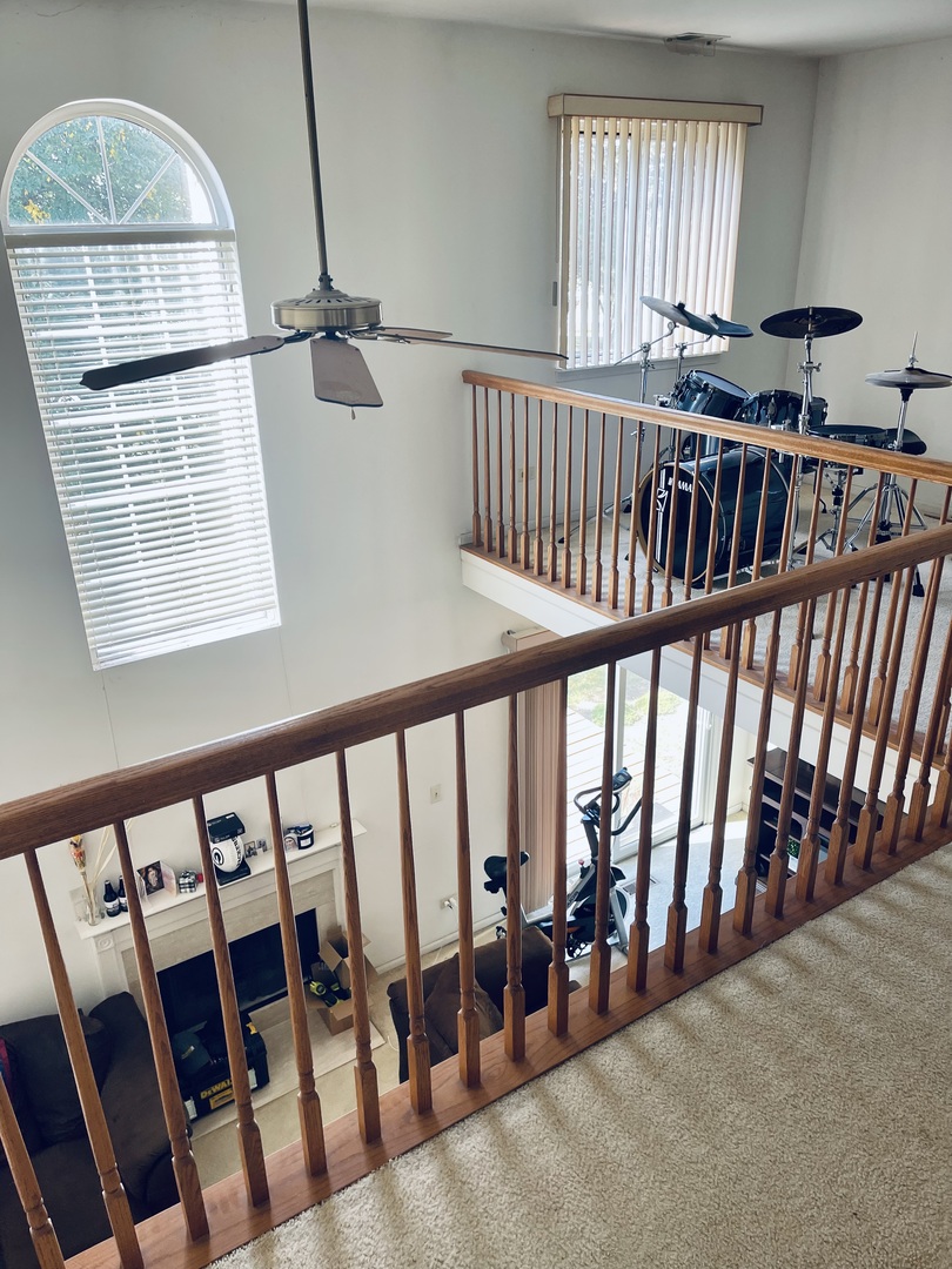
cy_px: 634
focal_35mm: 25
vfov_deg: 69.4
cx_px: 476
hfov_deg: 54.9
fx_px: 917
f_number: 1.6
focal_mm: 5.1
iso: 80
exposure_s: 1/121
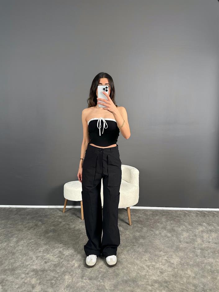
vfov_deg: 71.6
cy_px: 146
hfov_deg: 56.8
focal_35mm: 24
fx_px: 202
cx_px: 110
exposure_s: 1/121
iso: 160
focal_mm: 6.86
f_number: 1.78
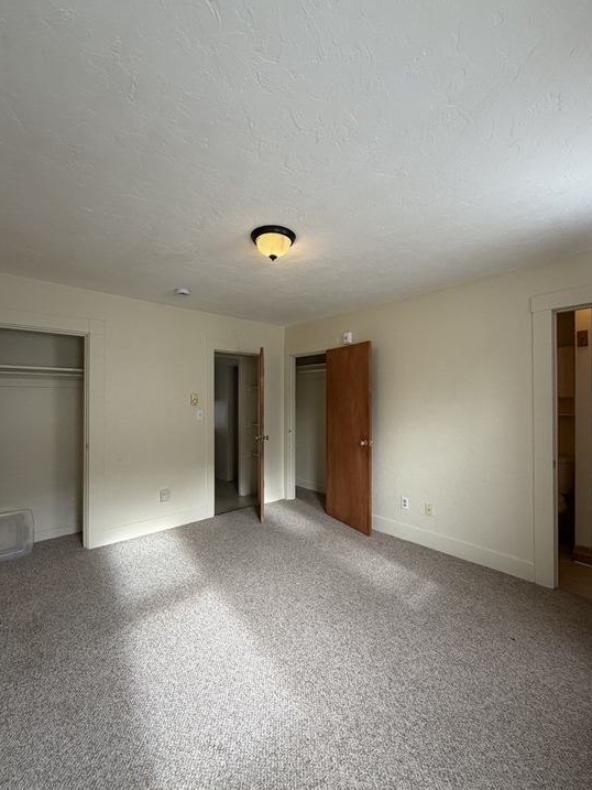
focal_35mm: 15
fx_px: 342
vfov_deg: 98.2
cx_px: 297
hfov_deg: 81.8
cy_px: 400
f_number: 2.2
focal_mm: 2.22
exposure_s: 1/121
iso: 160
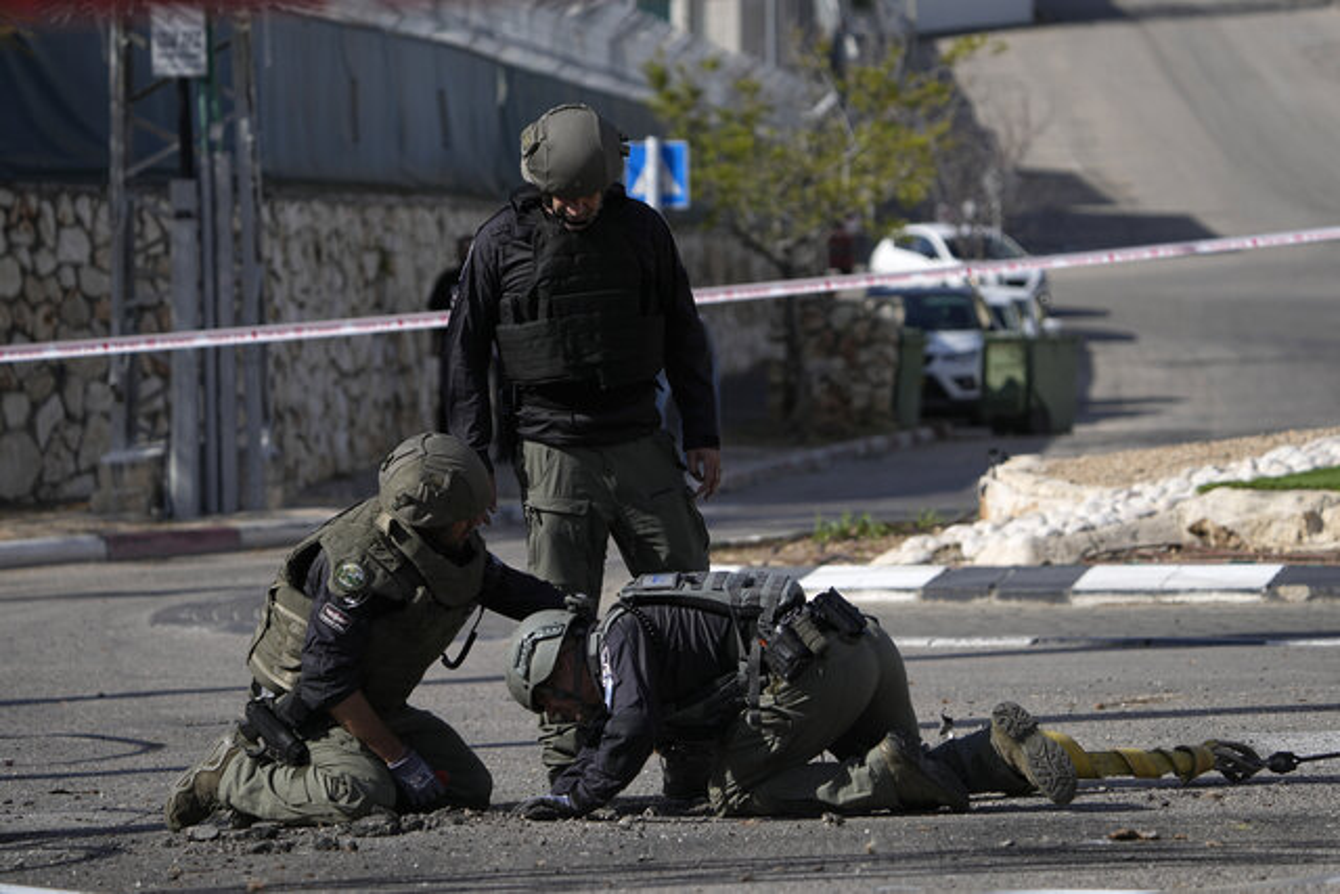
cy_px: 447
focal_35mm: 225
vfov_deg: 6.1
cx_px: 670
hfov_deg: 9.1
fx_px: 8376
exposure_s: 1/1250
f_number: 6.3
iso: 160
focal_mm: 225
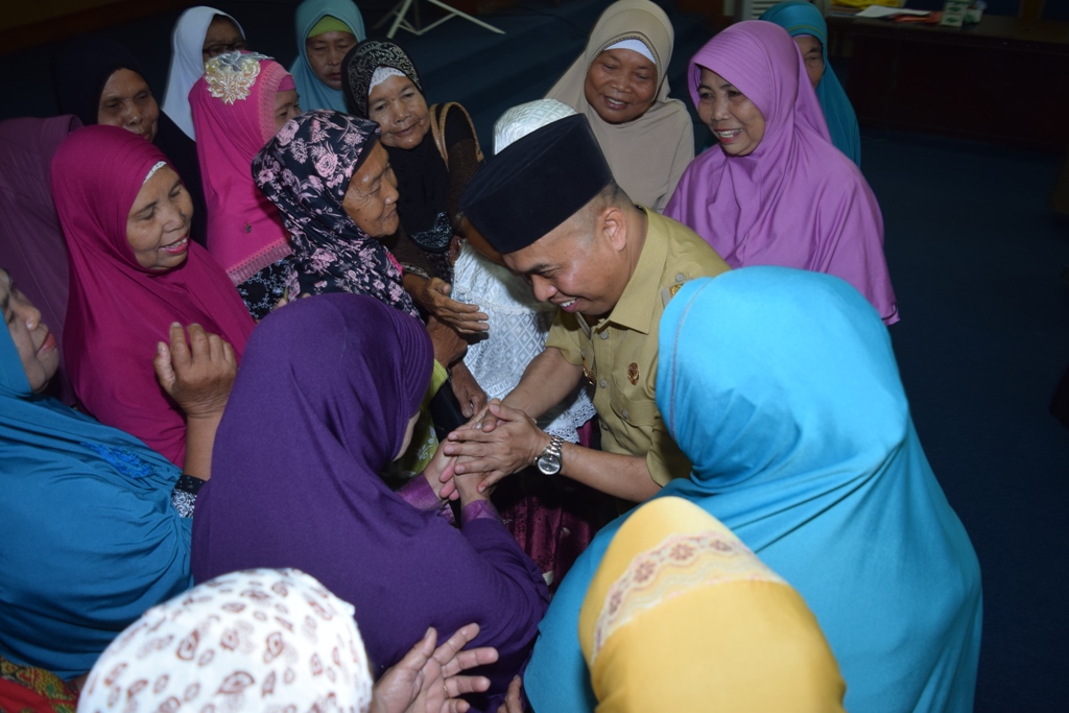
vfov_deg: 47.9
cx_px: 534
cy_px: 356
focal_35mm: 27
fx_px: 802
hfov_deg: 67.4
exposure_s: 1/40
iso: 250
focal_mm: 18
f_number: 3.5
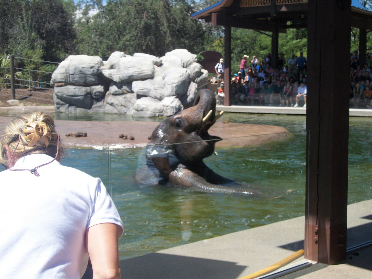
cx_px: 186
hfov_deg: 31.2
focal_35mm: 62
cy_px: 140
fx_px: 666
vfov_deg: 23.7
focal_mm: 11
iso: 80
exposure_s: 1/640
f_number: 4.1
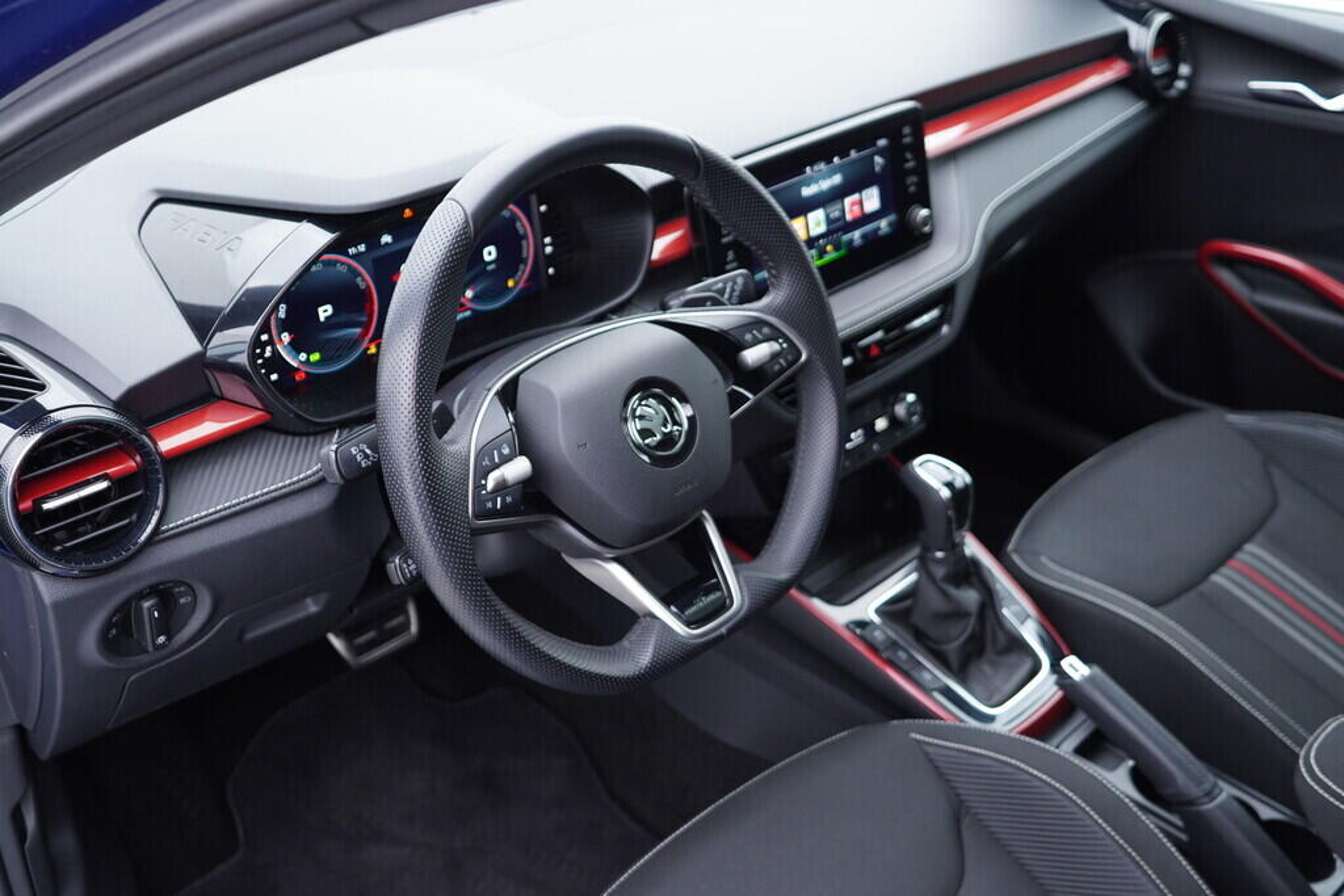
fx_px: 1344
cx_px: 672
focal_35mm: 36
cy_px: 448
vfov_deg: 36.9
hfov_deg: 53.1
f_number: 2.8
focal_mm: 24
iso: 320
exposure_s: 1/40
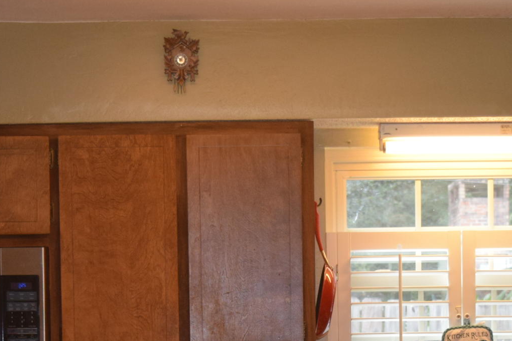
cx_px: 266
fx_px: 1699
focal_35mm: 119
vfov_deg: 11.2
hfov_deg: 17.1
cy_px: 448
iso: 800
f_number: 4.2
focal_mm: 27
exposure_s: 1/80
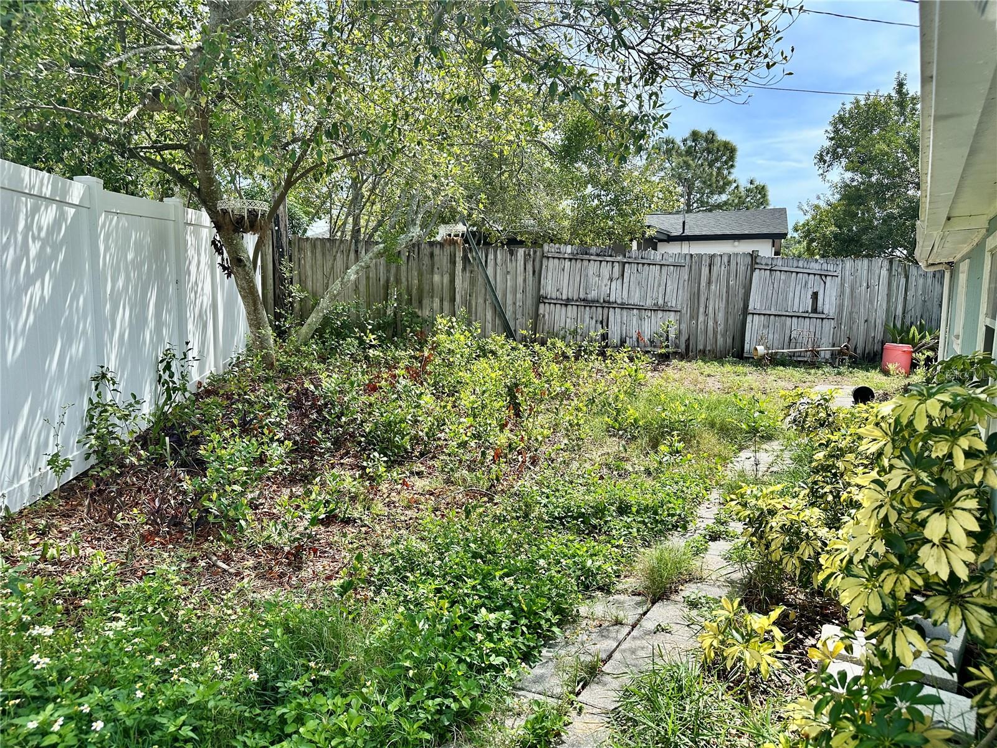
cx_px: 498
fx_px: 691
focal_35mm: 24
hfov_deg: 71.6
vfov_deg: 56.8
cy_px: 374
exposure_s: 1/1988
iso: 80
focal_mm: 6.86
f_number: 1.78
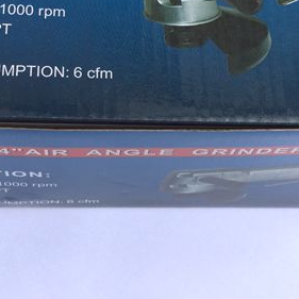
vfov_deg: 23.4
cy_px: 69
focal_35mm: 73
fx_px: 713
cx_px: 114
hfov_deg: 23.6
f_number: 2.2
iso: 32
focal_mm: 4.15
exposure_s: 1/321
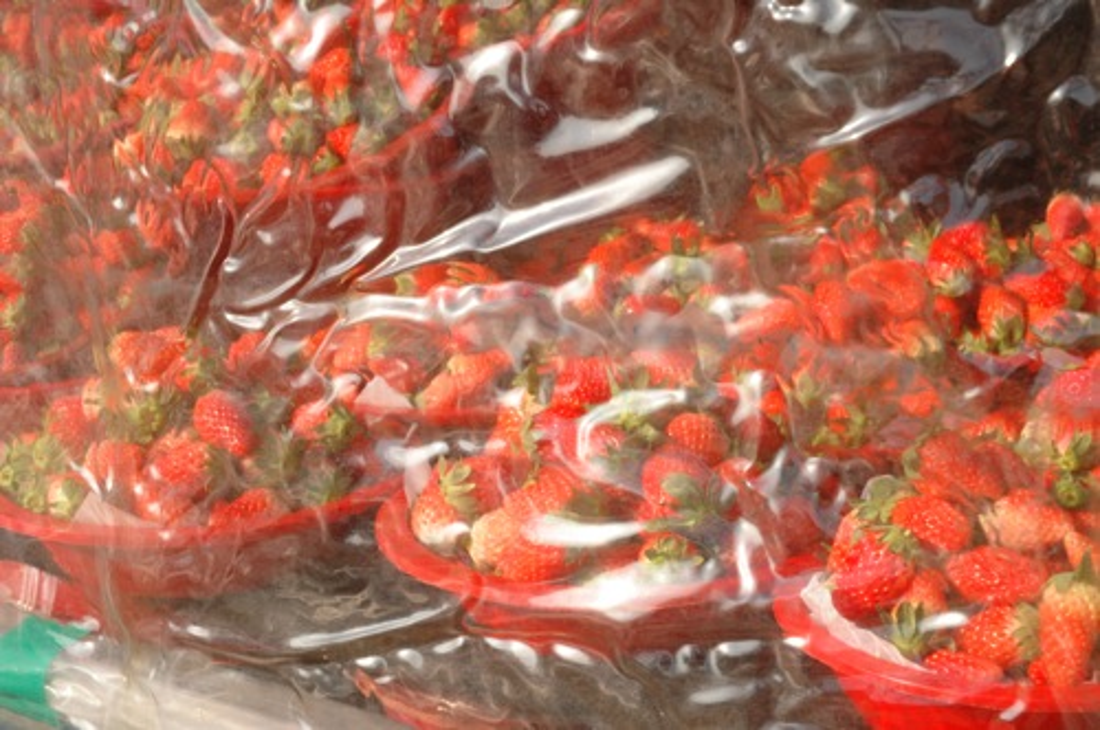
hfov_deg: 33.4
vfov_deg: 22.6
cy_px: 365
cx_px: 550
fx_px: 1831
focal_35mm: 60
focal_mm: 40
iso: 200
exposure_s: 1/200
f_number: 10
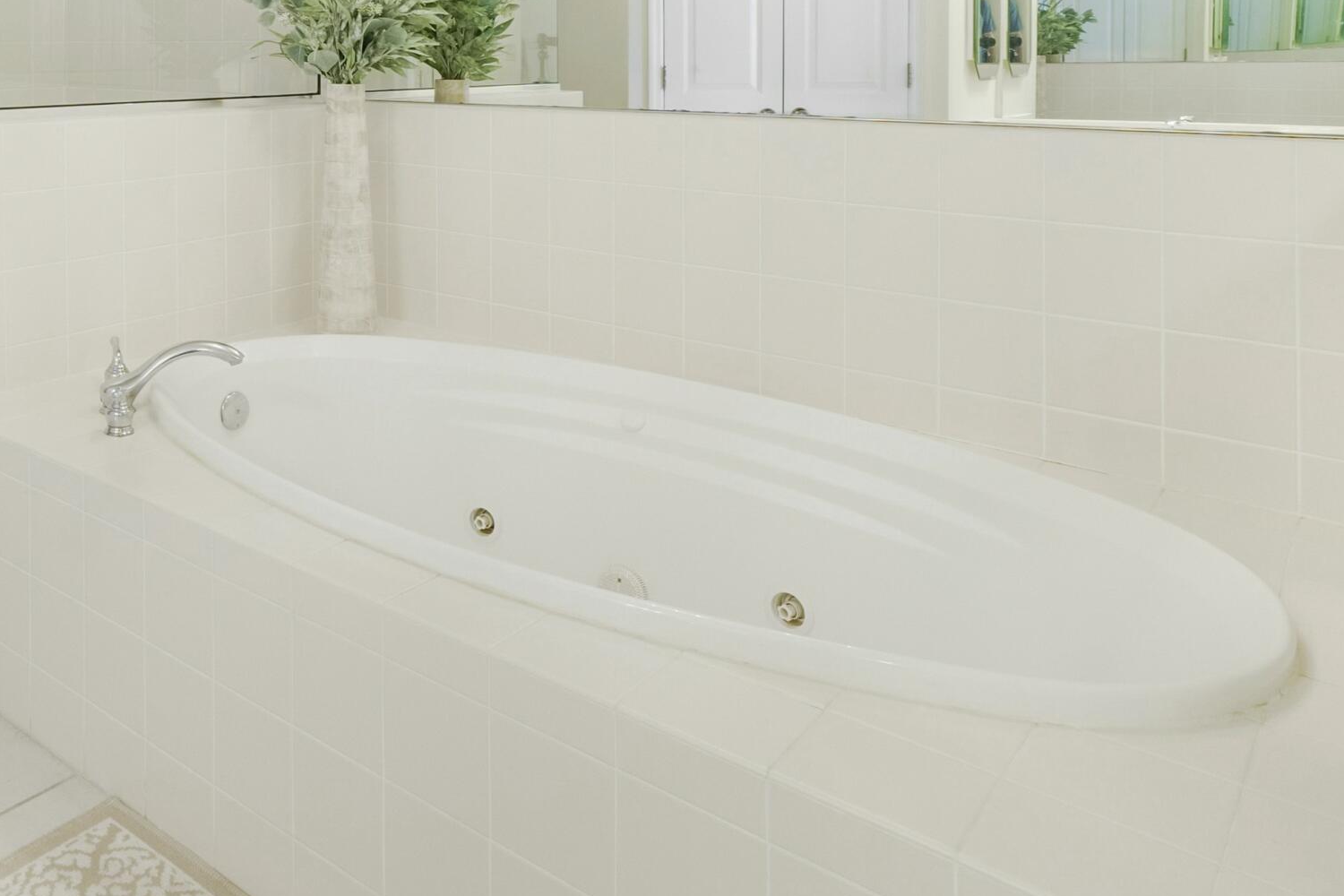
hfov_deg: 56.0
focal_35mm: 30
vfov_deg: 39.6
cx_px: 210
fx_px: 1120
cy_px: 47
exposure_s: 1/6
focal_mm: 10
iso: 200
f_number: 9.5
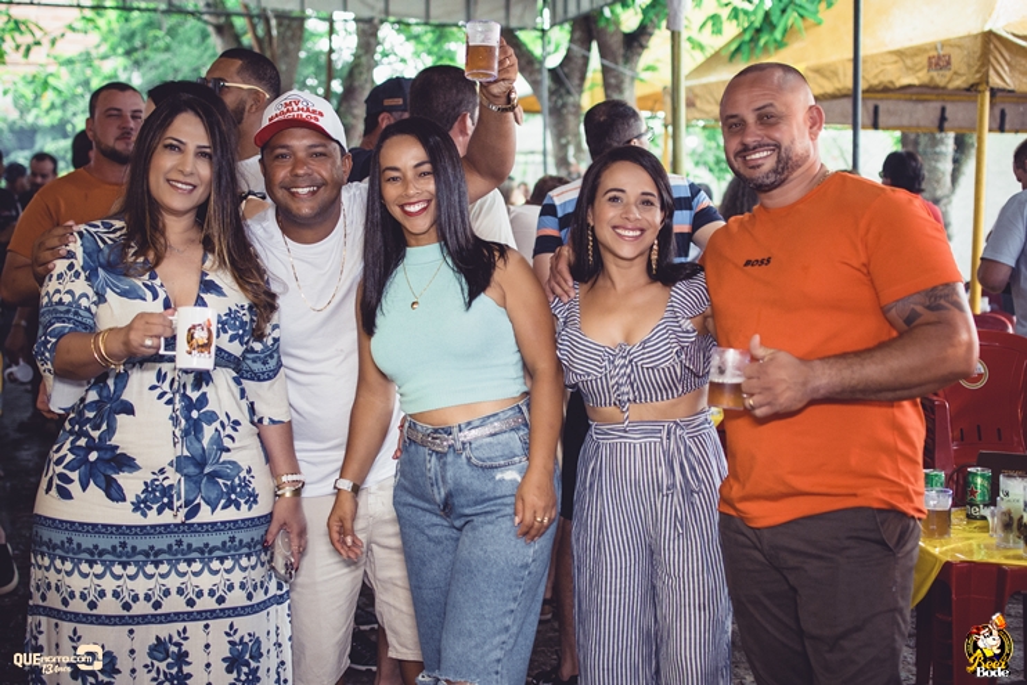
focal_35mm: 52
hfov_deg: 37.8
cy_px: 342
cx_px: 514
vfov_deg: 25.8
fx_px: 1498
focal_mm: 35
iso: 1600
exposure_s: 1/250
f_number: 2.5
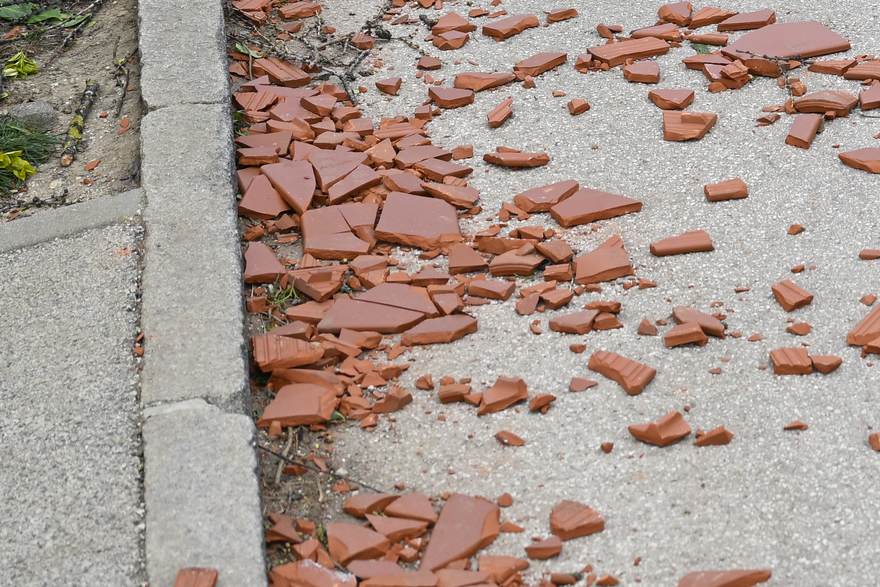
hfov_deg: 14.9
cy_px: -183
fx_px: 3202
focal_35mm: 131
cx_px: 1144
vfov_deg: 10.2
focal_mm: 37
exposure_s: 1/500
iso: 160
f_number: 4
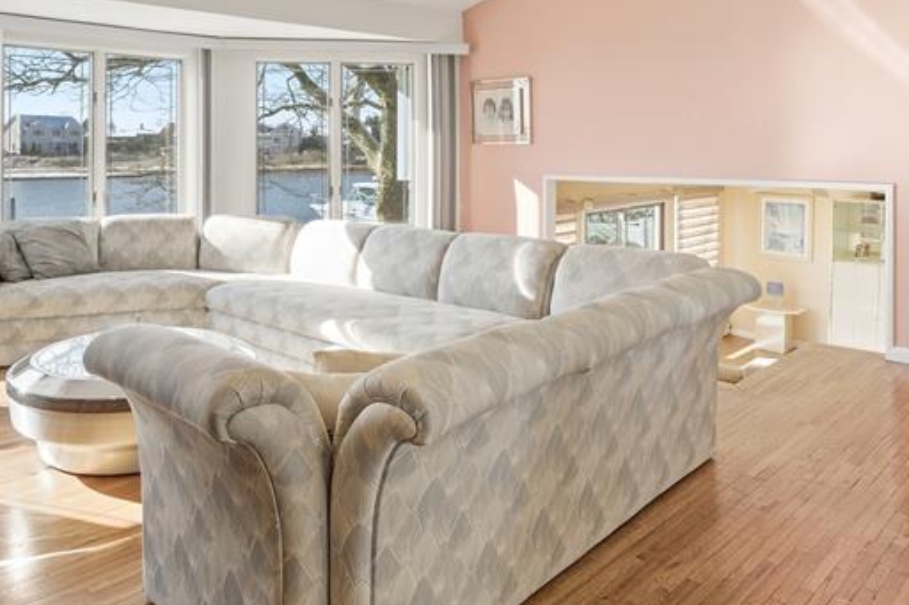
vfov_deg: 44.7
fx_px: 707
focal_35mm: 28
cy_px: 145
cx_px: 398
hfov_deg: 65.3
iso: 500
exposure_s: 1/2000
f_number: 8
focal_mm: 14
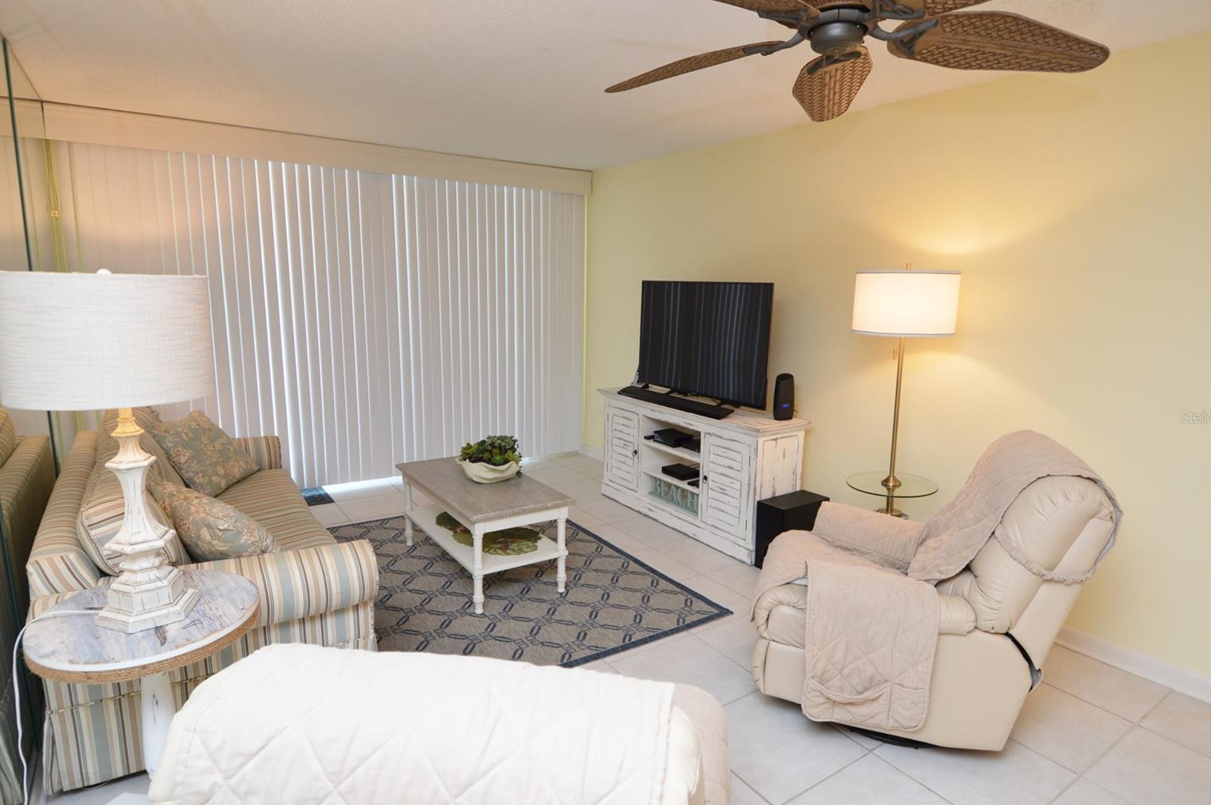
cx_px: 613
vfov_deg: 64.4
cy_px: 417
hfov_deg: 87.0
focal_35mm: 19
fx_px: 638
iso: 450
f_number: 4
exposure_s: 1/60
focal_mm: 12
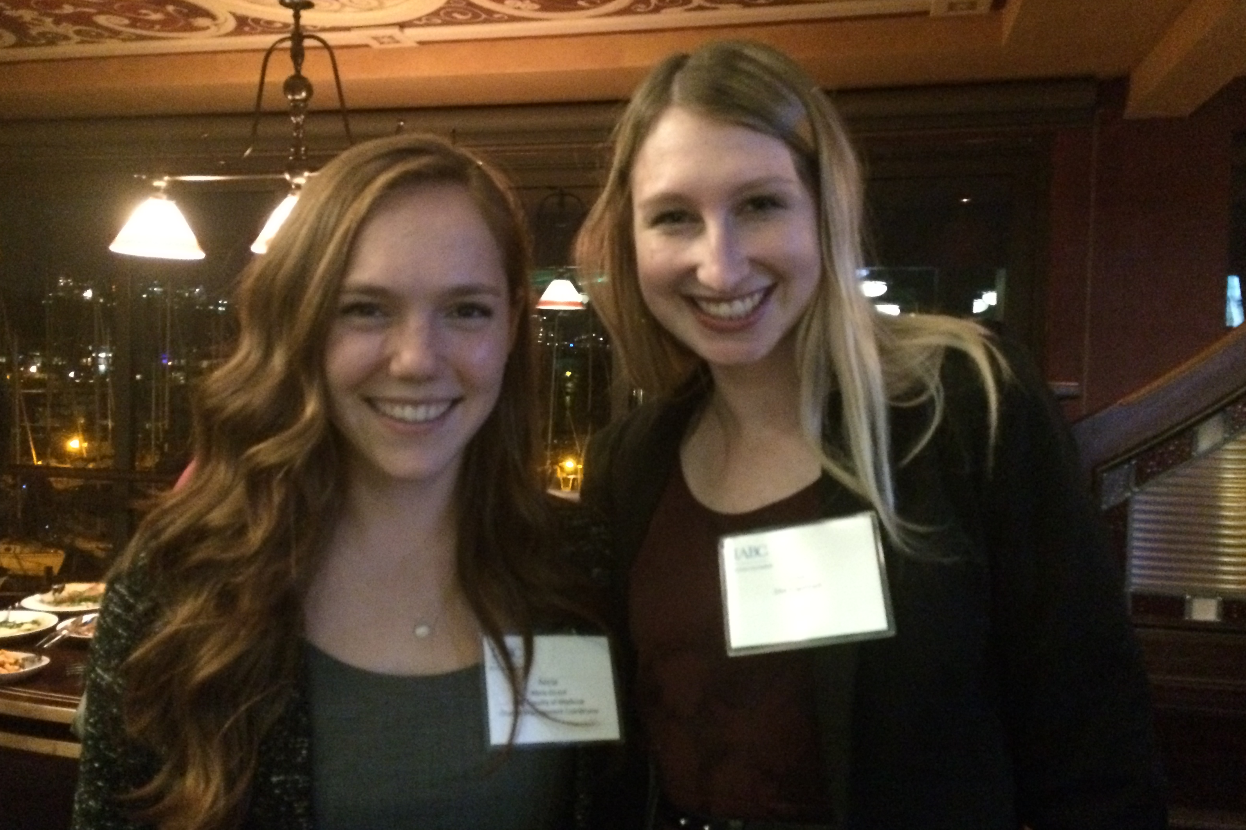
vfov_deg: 41.1
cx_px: 609
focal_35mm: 32
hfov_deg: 58.7
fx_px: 1107
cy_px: 404
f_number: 2.2
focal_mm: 4.12
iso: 2000
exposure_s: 1/15
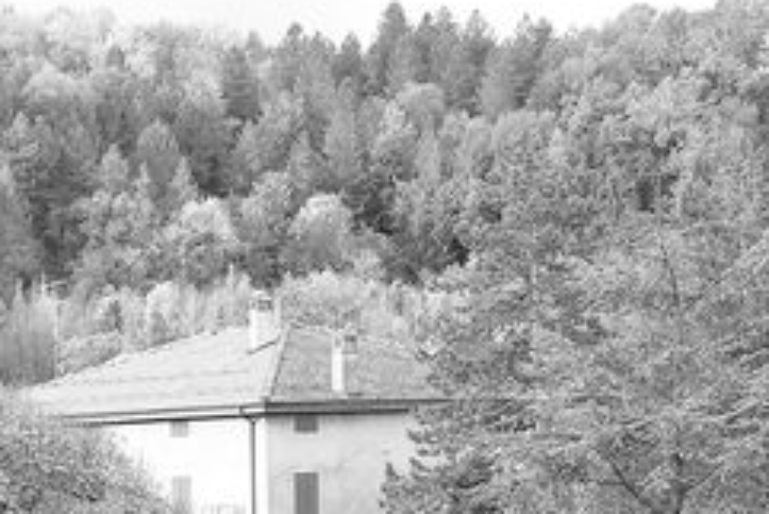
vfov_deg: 10.6
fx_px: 2714
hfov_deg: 15.5
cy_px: 616
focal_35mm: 127
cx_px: -147
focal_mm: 34.3
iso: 200
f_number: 3.6
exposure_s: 1/120
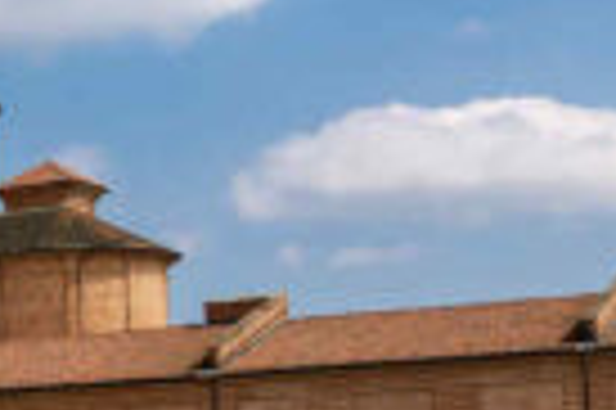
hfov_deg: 12.8
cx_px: -697
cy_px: 466
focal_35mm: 135
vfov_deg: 10.0
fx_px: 2307
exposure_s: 1/200
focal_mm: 24
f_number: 8
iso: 100
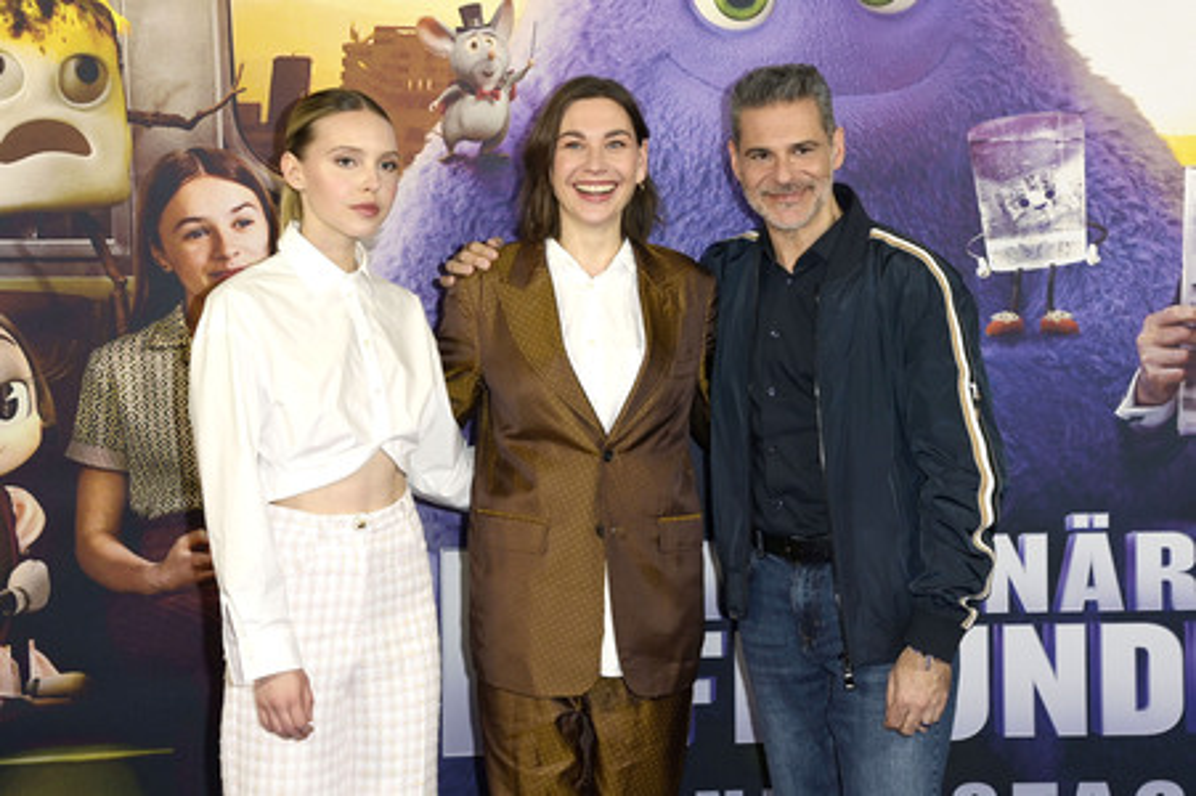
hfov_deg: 36.3
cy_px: 398
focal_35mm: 55
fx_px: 1826
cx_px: 598
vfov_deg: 24.6
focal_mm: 55
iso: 320
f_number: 5.6
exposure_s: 1/200
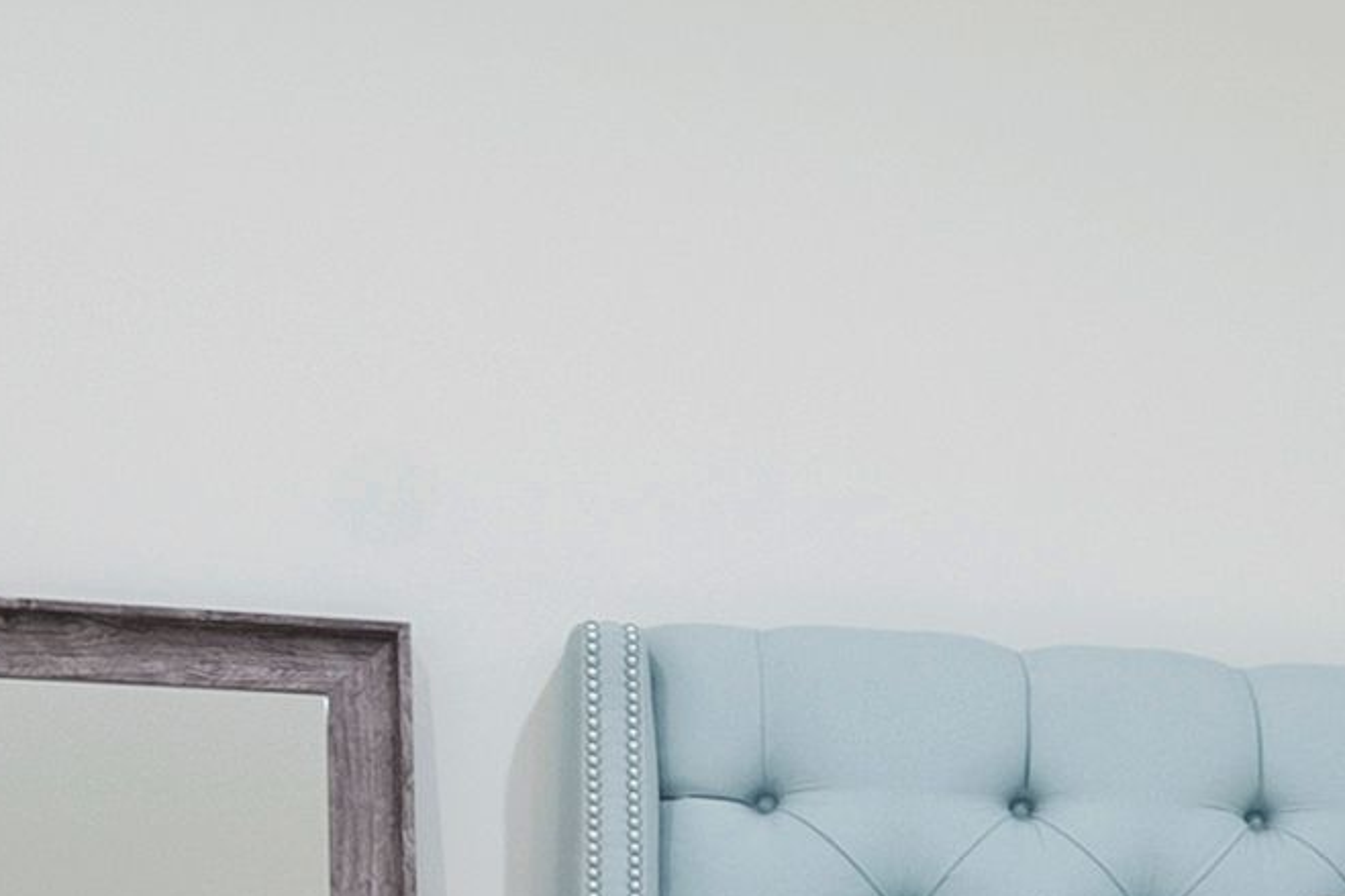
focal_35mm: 103
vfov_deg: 12.7
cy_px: 1249
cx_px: 2766
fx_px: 3847
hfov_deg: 15.4
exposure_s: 1/4
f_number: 8
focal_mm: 16
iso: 640
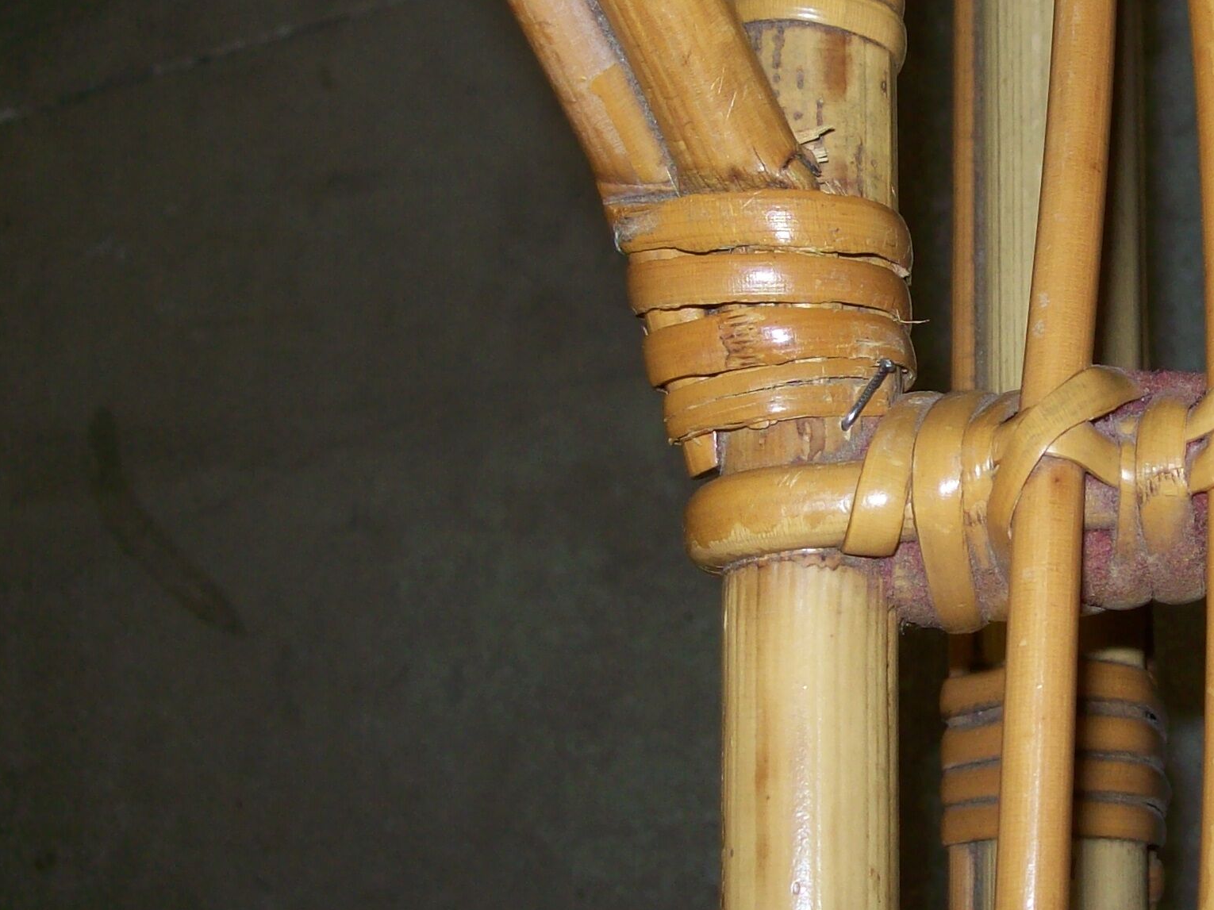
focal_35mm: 67
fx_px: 2349
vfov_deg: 21.9
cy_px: 426
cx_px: 1013
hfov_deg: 28.2
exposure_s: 1/64
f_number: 2.7
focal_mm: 6
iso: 80
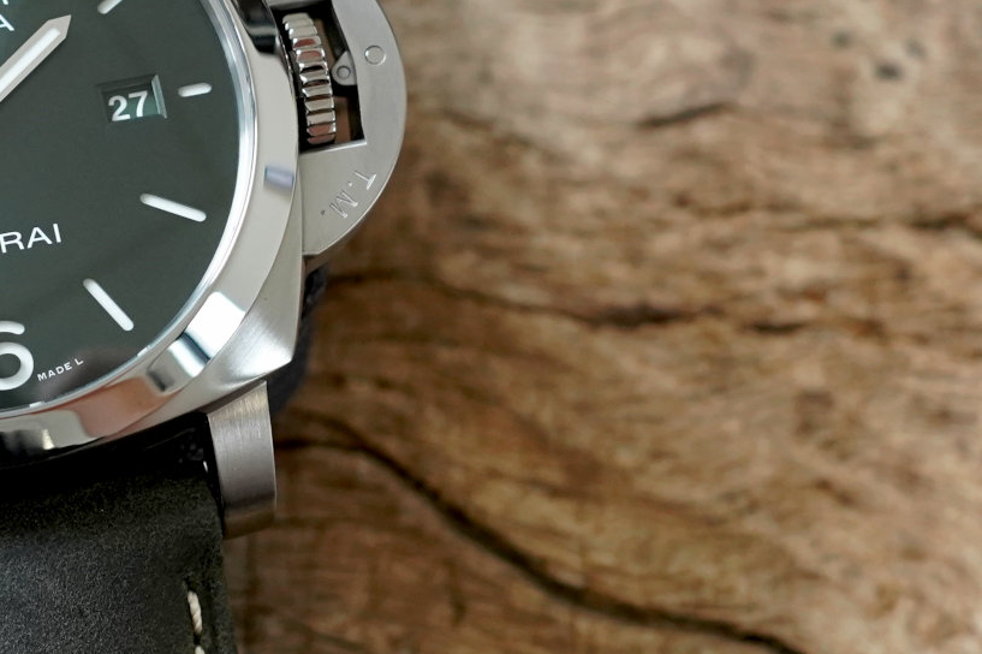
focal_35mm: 90
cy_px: 263
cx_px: -6
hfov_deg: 21.8
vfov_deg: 15.2
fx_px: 2454
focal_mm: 35
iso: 2000
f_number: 5
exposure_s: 1/250
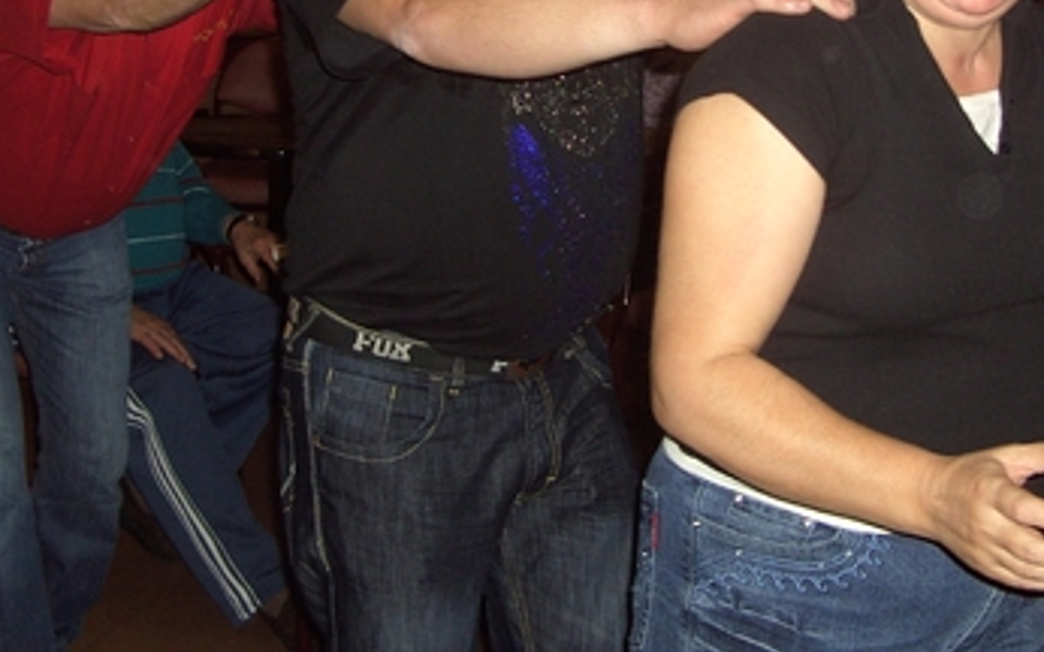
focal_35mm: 68
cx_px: 658
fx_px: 1934
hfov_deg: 30.1
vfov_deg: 18.8
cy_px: 48
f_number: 2.8
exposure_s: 1/50
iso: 100
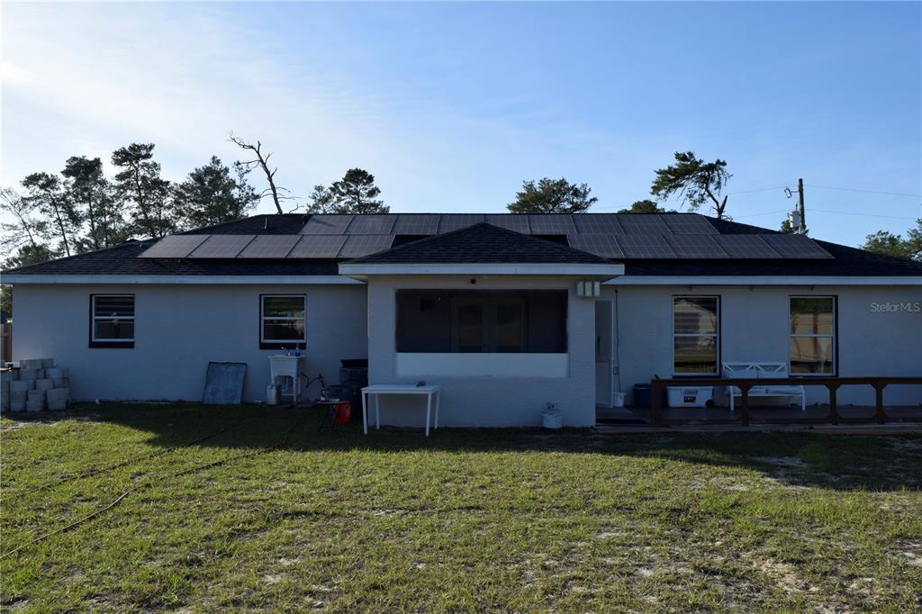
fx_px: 845
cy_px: 307
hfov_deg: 57.2
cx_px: 461
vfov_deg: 39.9
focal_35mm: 33
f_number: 9
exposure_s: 1/320
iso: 200
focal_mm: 22
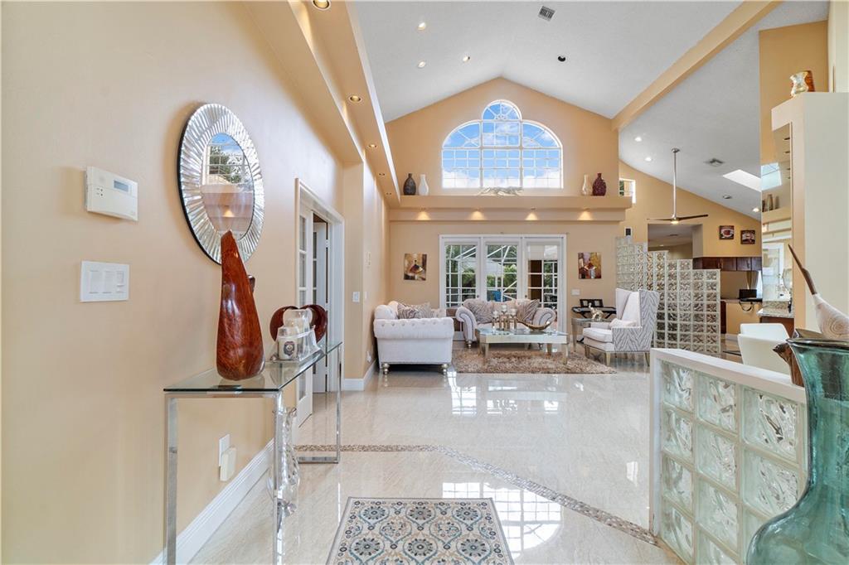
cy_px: 282
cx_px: 424
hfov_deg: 100.4
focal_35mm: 15
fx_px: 354
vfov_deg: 77.3
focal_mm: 10
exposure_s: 1/10
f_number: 11
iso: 160
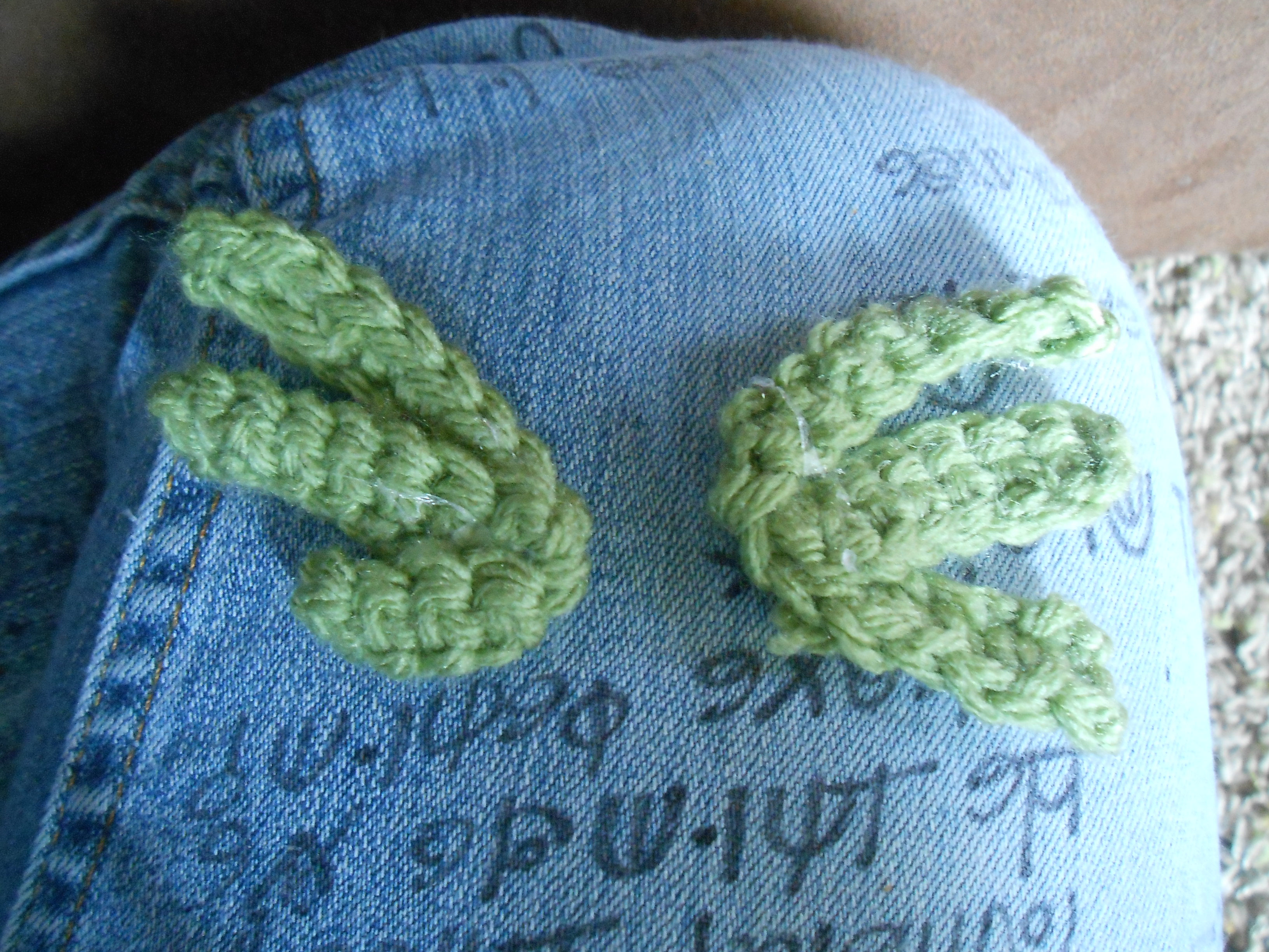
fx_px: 1100
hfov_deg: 60.0
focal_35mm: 30
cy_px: 476
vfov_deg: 46.8
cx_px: 634
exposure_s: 1/25
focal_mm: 5.3
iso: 800
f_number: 3.8
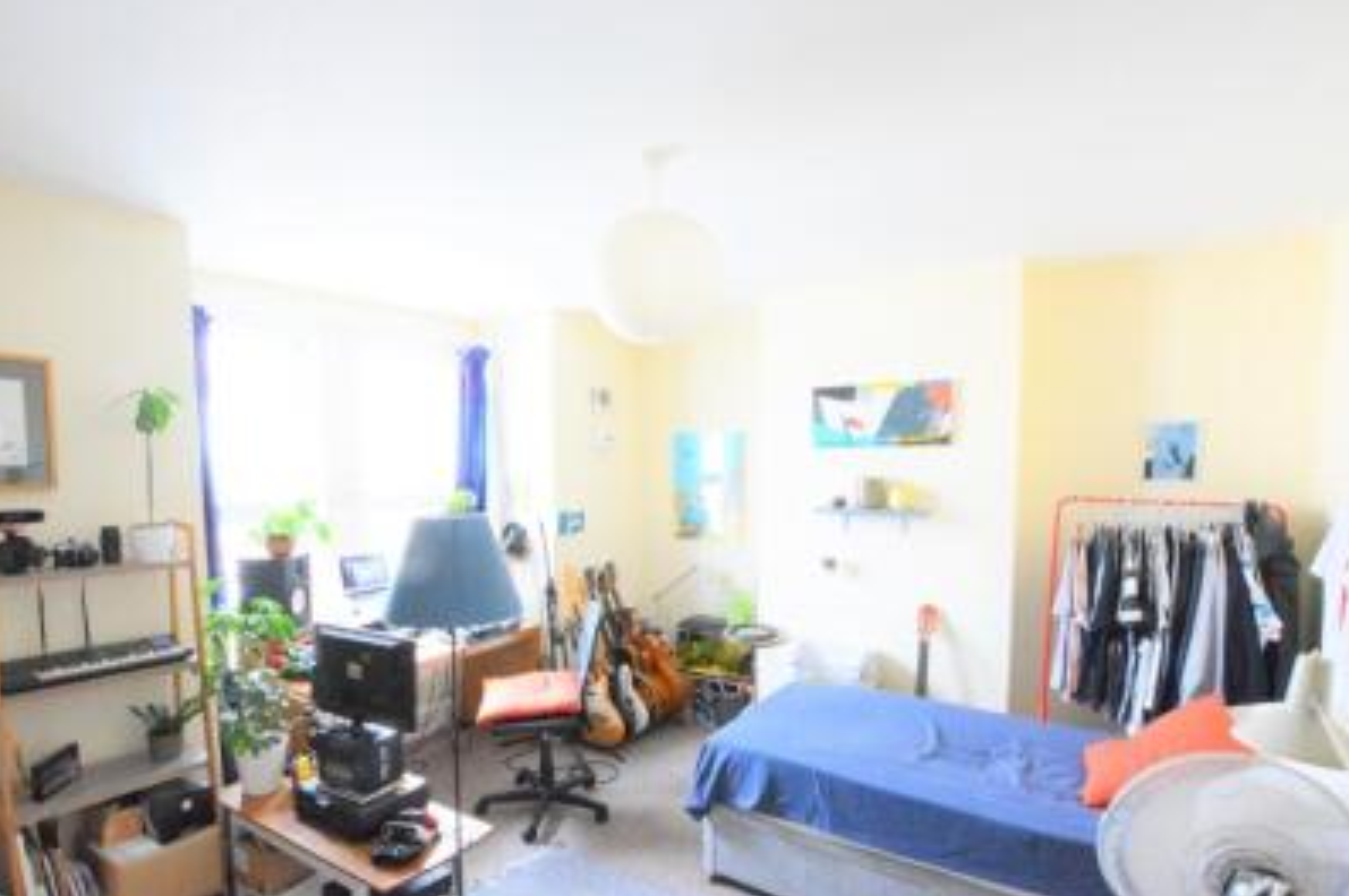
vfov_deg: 66.9
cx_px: 581
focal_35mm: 18
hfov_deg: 89.5
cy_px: 518
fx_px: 674
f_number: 11
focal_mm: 10
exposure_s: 1/15
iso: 5000
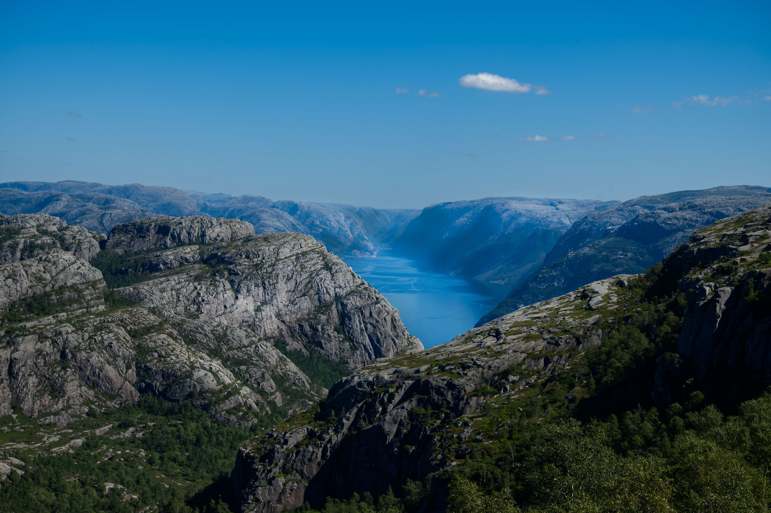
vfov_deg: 24.2
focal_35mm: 56
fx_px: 1199
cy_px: 256
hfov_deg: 35.6
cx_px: 386
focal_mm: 56
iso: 160
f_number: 9
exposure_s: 1/400
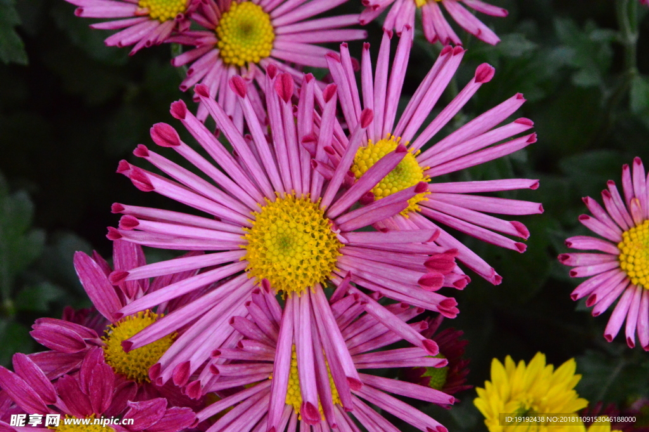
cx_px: 324
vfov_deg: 4.6
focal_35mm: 300
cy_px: 216
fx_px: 5404
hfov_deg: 6.9
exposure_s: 1/200
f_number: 22
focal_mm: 200
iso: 6400
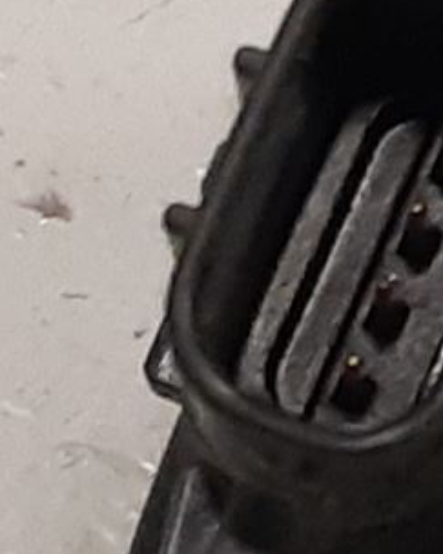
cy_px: 425
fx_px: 2804
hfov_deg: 8.8
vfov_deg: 11.3
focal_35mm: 171
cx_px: 656
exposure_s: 1/50
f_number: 1.7
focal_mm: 3.93
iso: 250
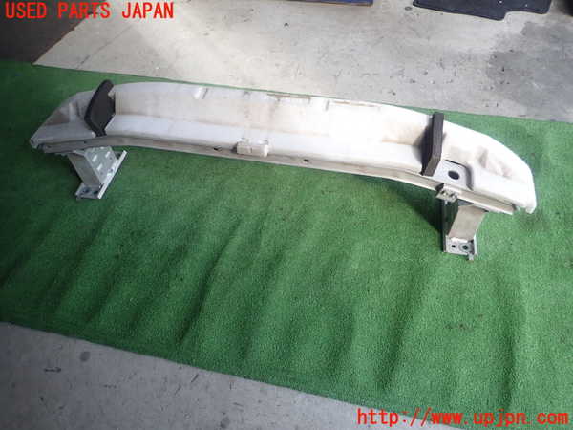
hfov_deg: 69.4
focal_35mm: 25
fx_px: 414
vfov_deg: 54.9
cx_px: 286
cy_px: 215
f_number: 2
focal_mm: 4.5
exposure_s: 1/100
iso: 100
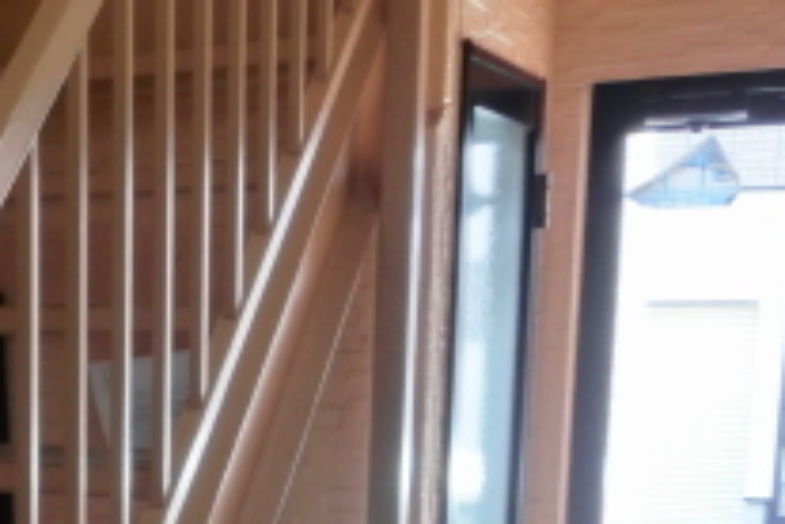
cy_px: 634
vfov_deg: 16.9
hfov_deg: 23.3
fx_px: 1679
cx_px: -235
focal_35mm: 77
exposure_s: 1/80
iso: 250
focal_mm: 4.24
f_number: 3
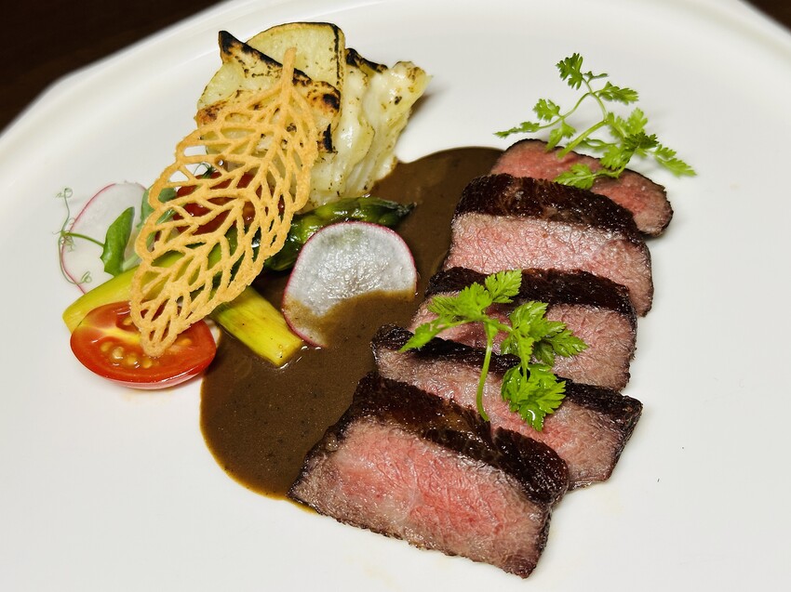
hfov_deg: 39.7
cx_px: 396
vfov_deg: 30.3
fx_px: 1097
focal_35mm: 48
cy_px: 296
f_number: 1.78
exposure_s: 1/60
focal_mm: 6.86
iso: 125
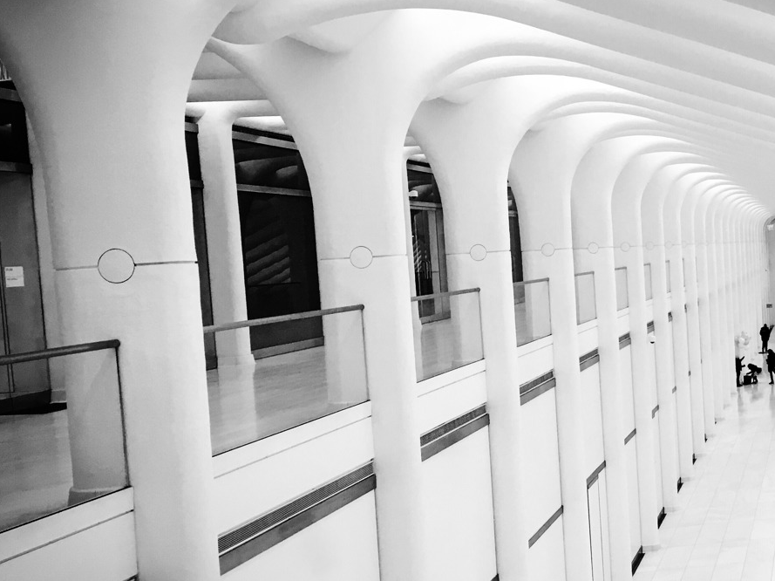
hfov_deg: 38.9
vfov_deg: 30.8
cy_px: 312
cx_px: 622
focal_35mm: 47
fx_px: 1052
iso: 40
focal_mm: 4.15
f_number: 2.2
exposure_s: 1/30
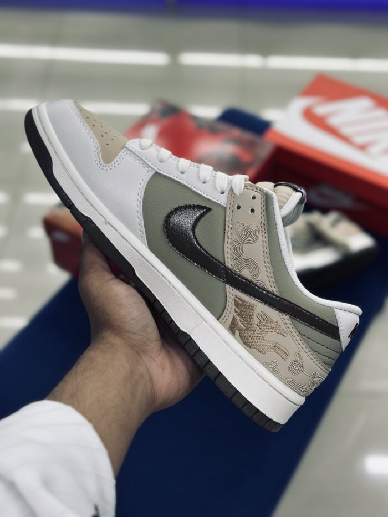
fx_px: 717
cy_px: 258
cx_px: 194
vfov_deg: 39.7
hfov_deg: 30.3
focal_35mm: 48
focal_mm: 6.86
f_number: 1.78
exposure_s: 1/117
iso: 64
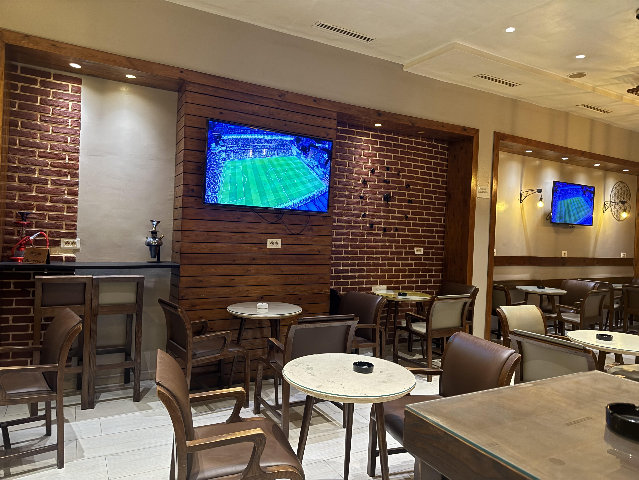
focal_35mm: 24
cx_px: 320
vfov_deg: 56.8
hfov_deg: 71.6
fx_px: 443
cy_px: 240
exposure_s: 1/50
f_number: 1.78
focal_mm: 6.76
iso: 500
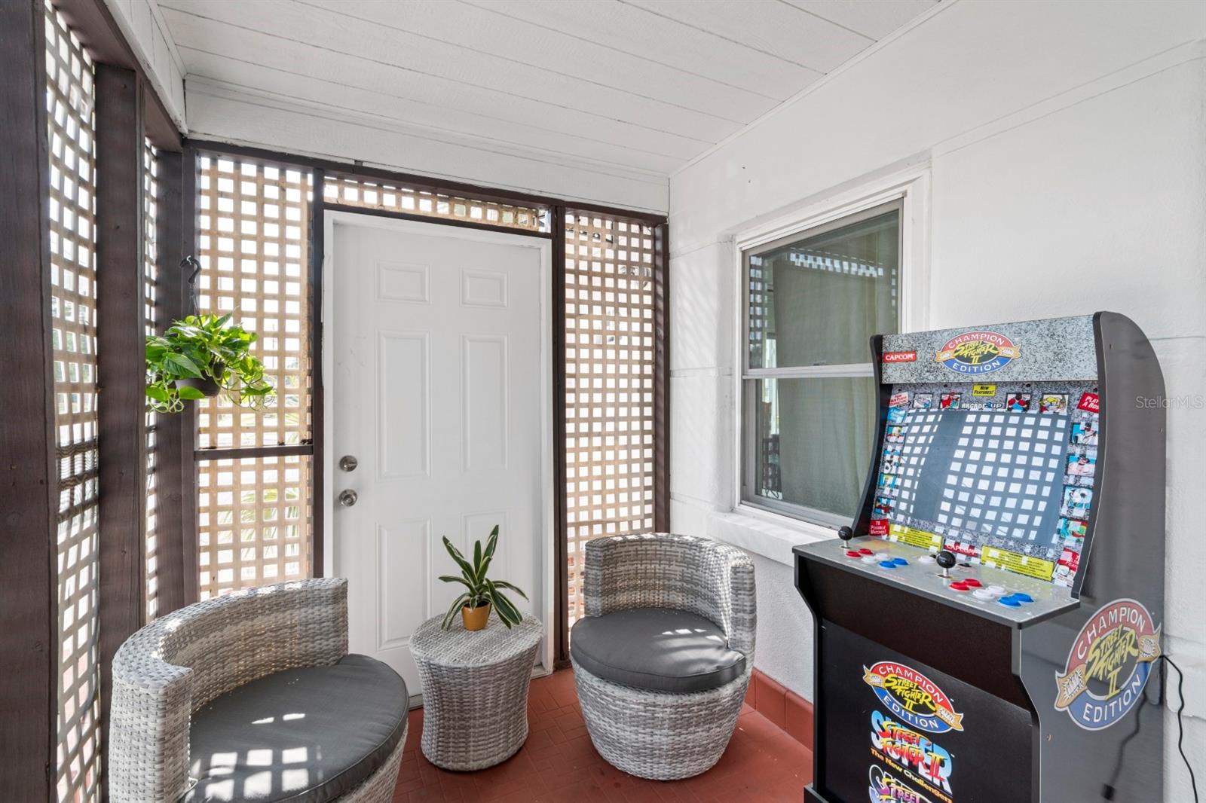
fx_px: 502
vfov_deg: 77.3
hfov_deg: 100.4
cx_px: 603
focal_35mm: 15
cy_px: 402
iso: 100
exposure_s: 1/15
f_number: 8
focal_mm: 10
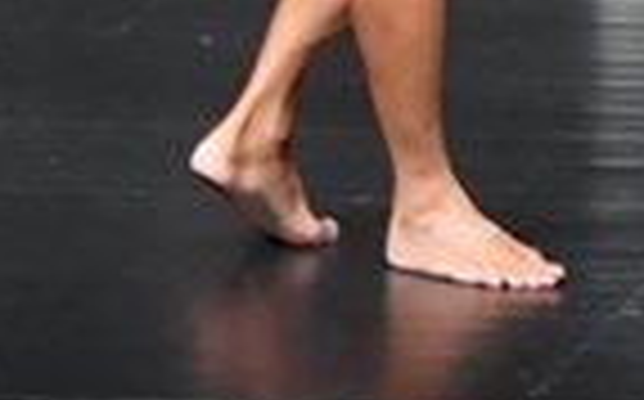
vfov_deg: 1.1
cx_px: 1651
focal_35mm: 1245
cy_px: -427
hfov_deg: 1.7
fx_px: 21825
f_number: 5.6
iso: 5000
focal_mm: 150
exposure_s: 1/400
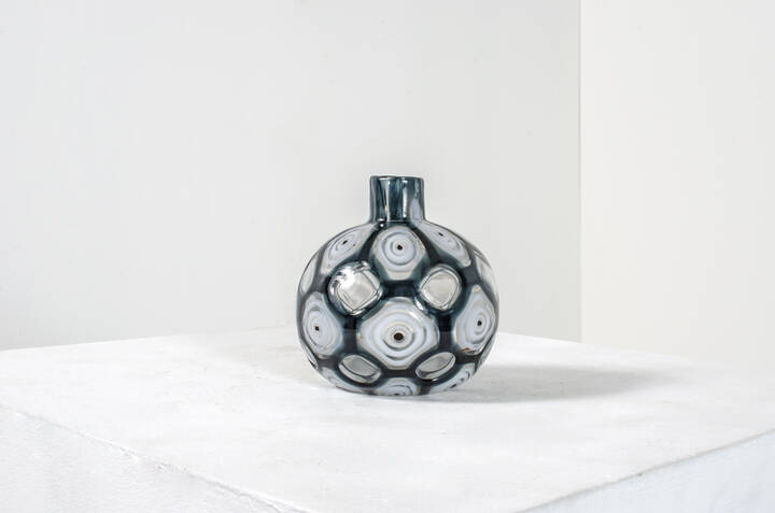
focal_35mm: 52
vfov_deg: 25.6
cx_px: 388
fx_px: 1128
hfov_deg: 37.9
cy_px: 256
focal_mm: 35
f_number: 20
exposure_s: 1/200
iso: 100
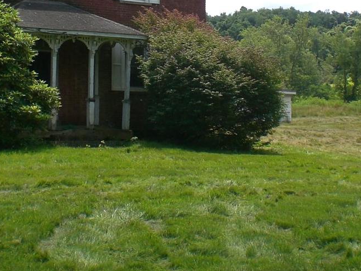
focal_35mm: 84
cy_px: 66
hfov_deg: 23.3
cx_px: 184
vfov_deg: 17.5
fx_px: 876
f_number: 4.4
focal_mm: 6.3
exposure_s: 1/200
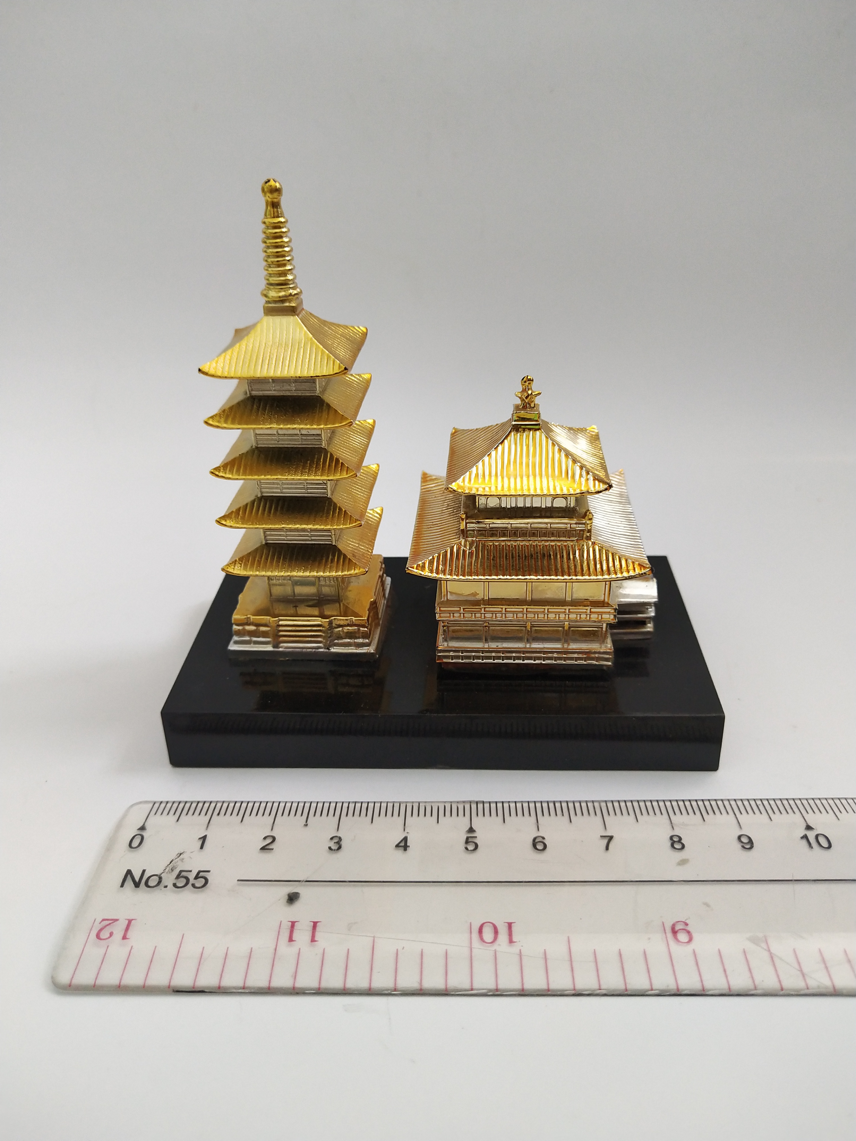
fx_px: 989
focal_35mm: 30
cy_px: 570
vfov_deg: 60.0
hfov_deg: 46.8
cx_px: 428
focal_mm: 3.95
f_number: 1.8
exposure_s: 1/100
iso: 233
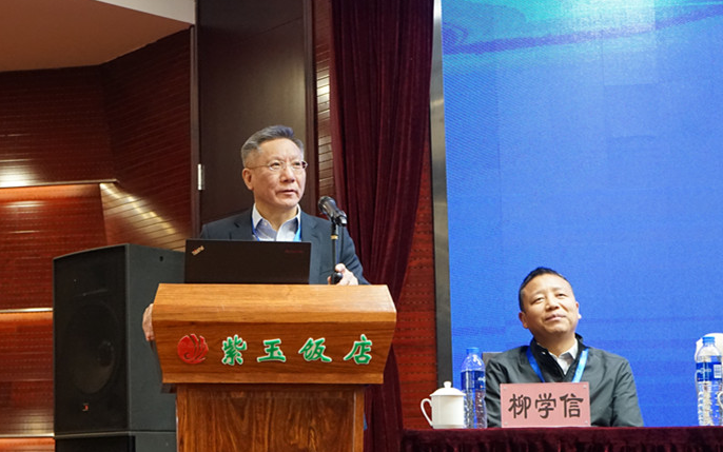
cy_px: 248
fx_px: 1242
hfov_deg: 32.4
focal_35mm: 63
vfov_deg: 20.6
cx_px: 310
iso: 4000
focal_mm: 53
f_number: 5
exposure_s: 1/160
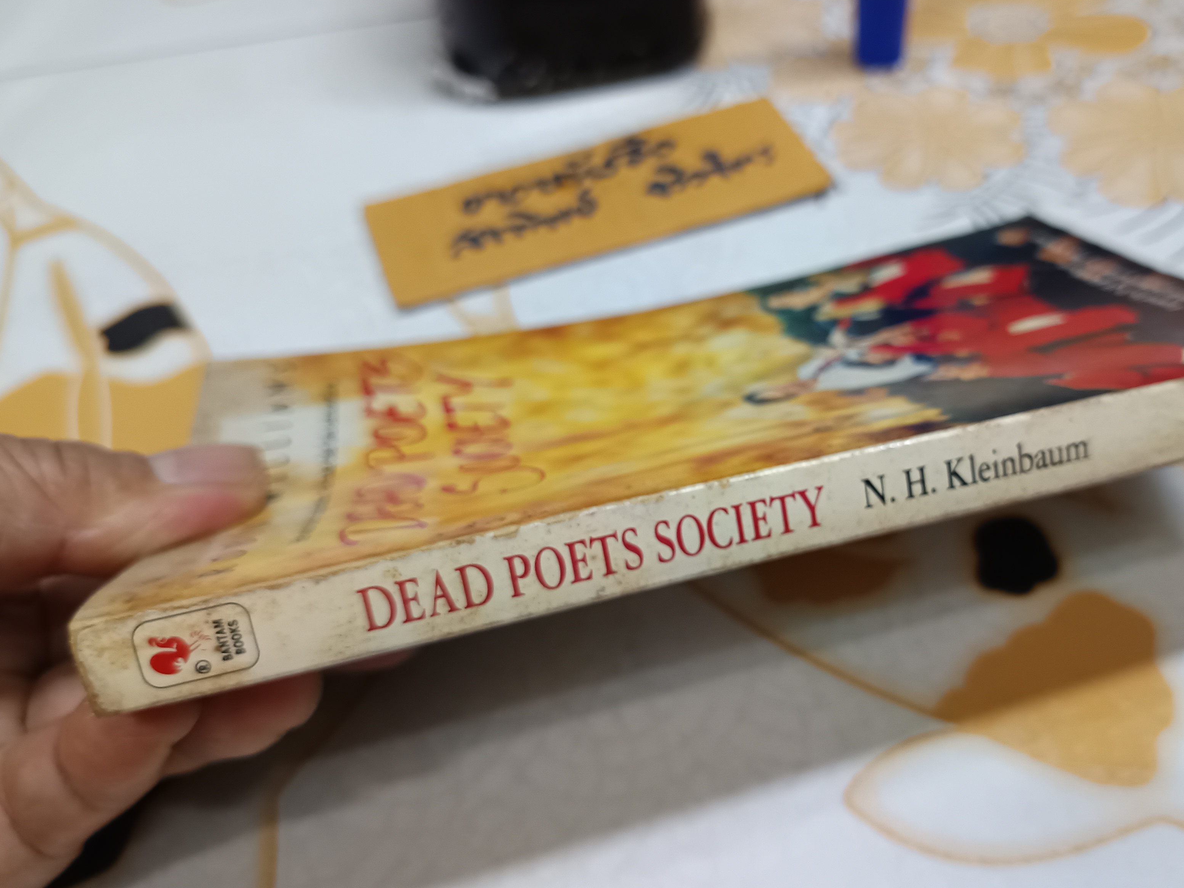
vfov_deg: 45.4
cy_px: 446
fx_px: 1060
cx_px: 733
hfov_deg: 57.7
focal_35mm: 31
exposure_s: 1/25
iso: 951
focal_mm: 5.31
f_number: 1.7
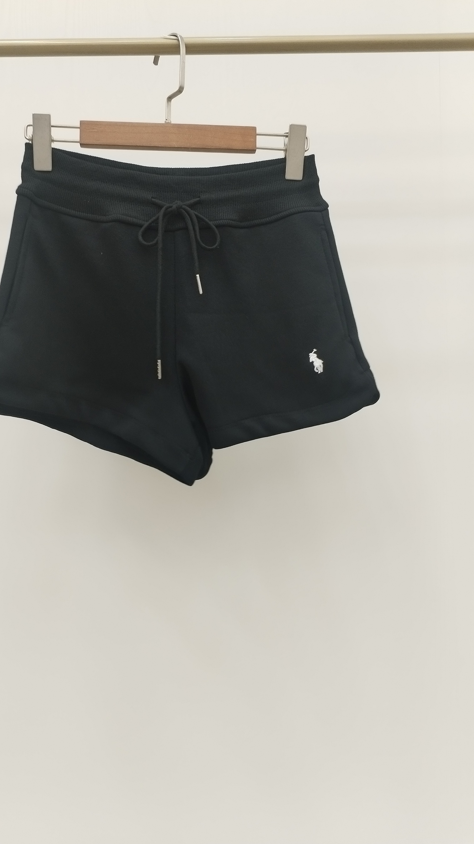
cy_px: 418
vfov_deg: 61.0
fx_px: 715
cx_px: 181
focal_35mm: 32
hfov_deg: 36.5
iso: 186
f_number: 1.8
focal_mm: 4.75
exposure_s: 1/60
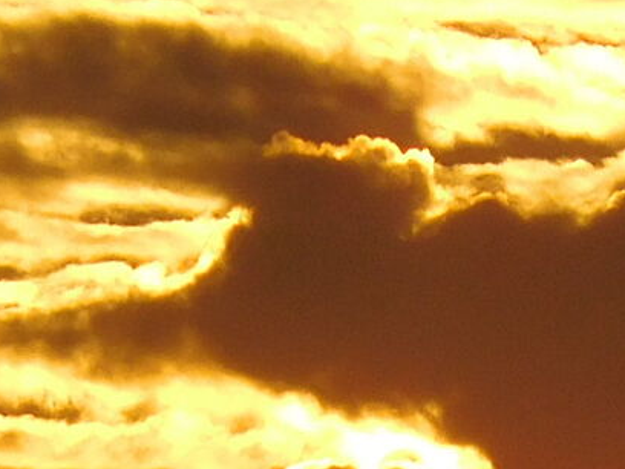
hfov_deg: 0.8
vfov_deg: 0.6
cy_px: 978
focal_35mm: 2354
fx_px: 42502
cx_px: 507
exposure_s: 1/800
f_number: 6.2
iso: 125
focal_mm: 71.4
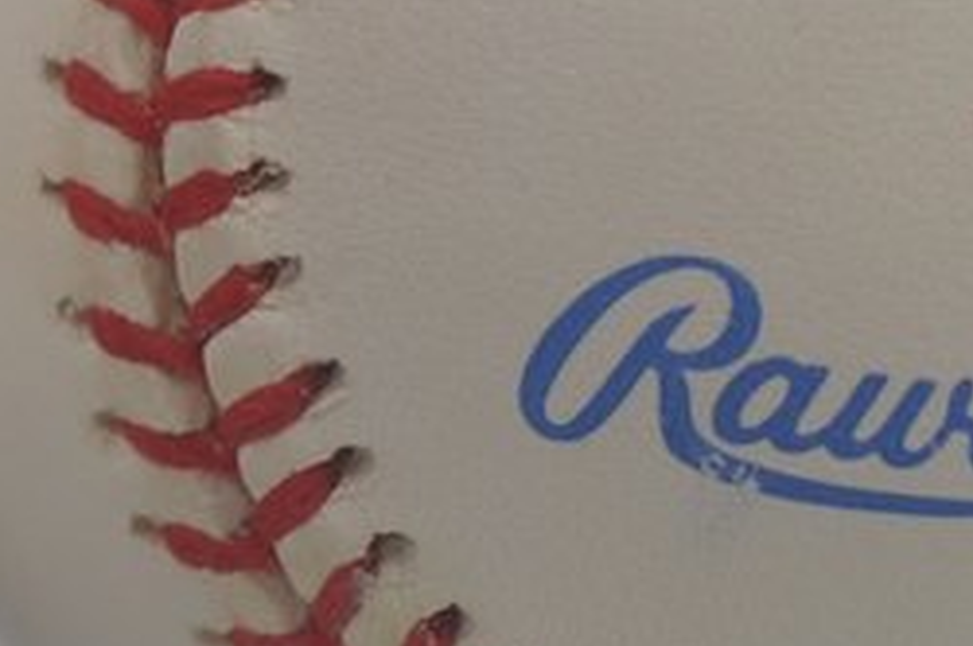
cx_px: -426
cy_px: 165
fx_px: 11067
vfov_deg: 3.3
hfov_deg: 5.0
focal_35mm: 410
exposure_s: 1/100
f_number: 5
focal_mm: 40
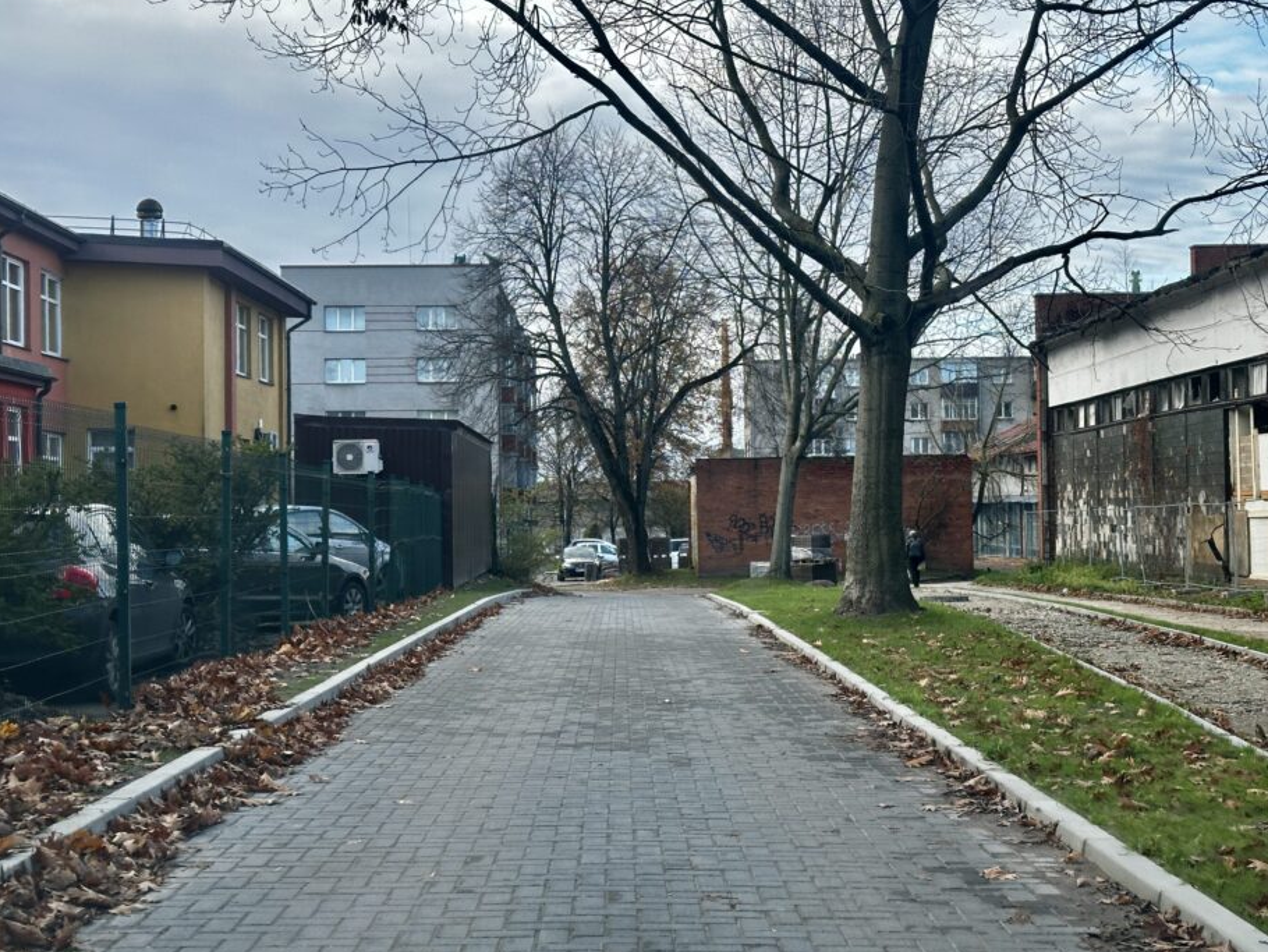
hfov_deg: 35.5
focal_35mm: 54
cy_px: 468
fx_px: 1979
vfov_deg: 27.0
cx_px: 666
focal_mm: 6.86
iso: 64
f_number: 1.78
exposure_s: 1/694
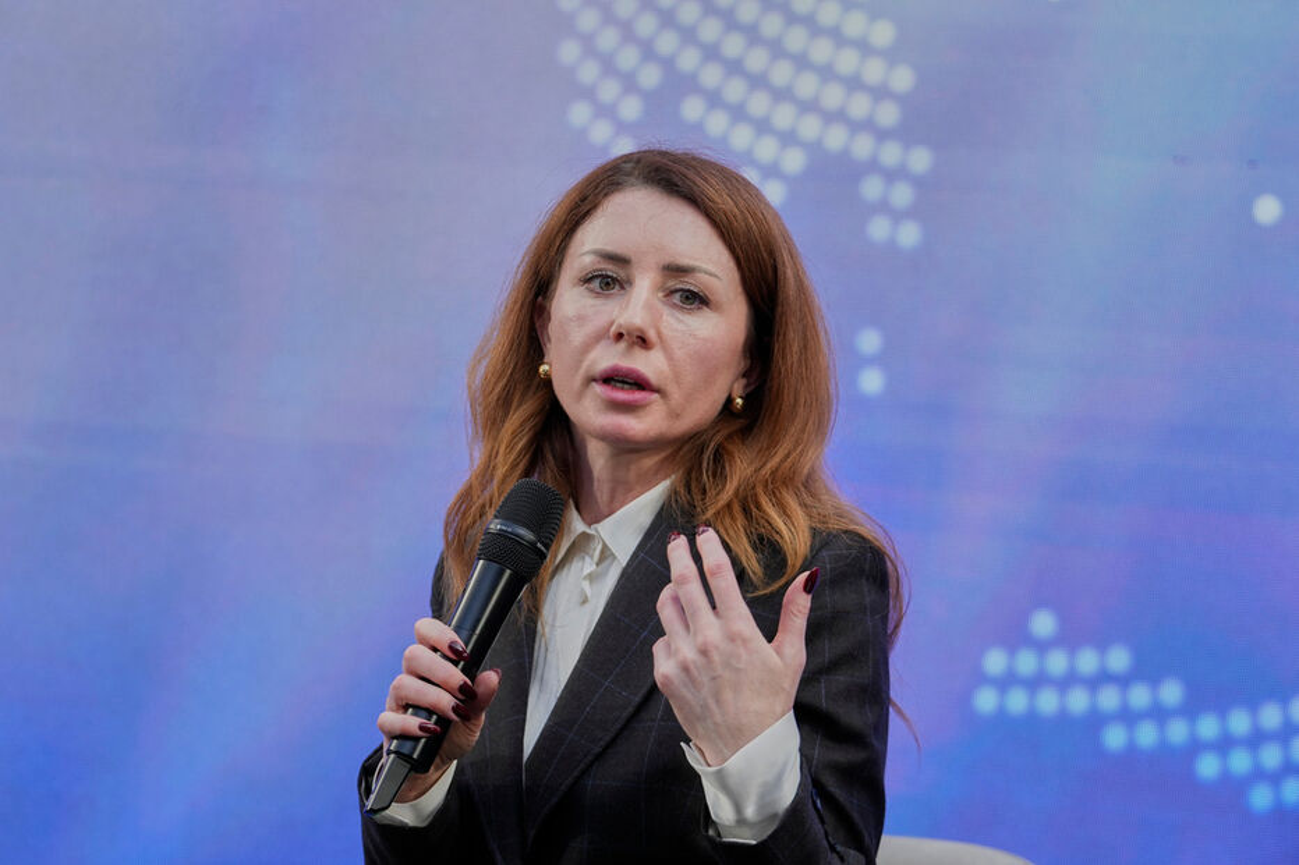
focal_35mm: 175
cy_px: 432
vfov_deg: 7.8
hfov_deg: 11.7
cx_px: 650
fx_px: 6313
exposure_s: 1/200
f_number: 3.5
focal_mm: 117
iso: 400
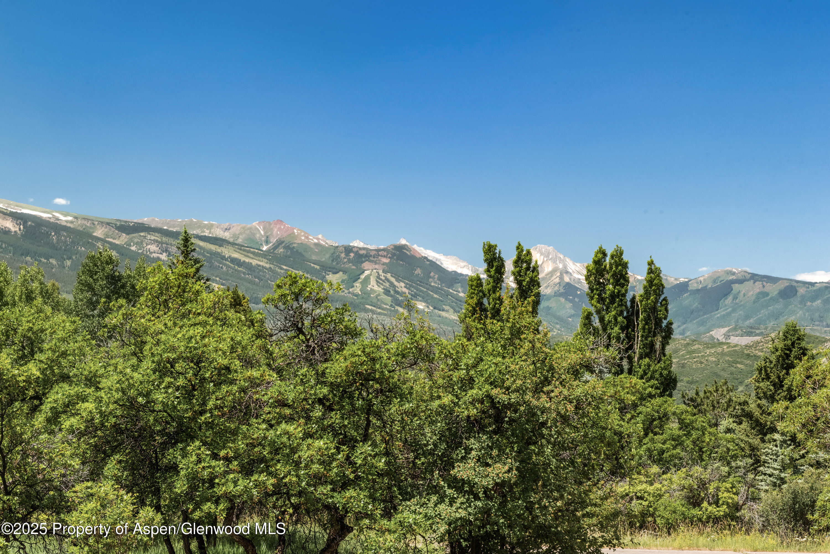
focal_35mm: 70
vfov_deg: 19.5
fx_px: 1614
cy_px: 277
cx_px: 415
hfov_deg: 28.8
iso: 1250
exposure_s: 1/400
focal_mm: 70
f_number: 16
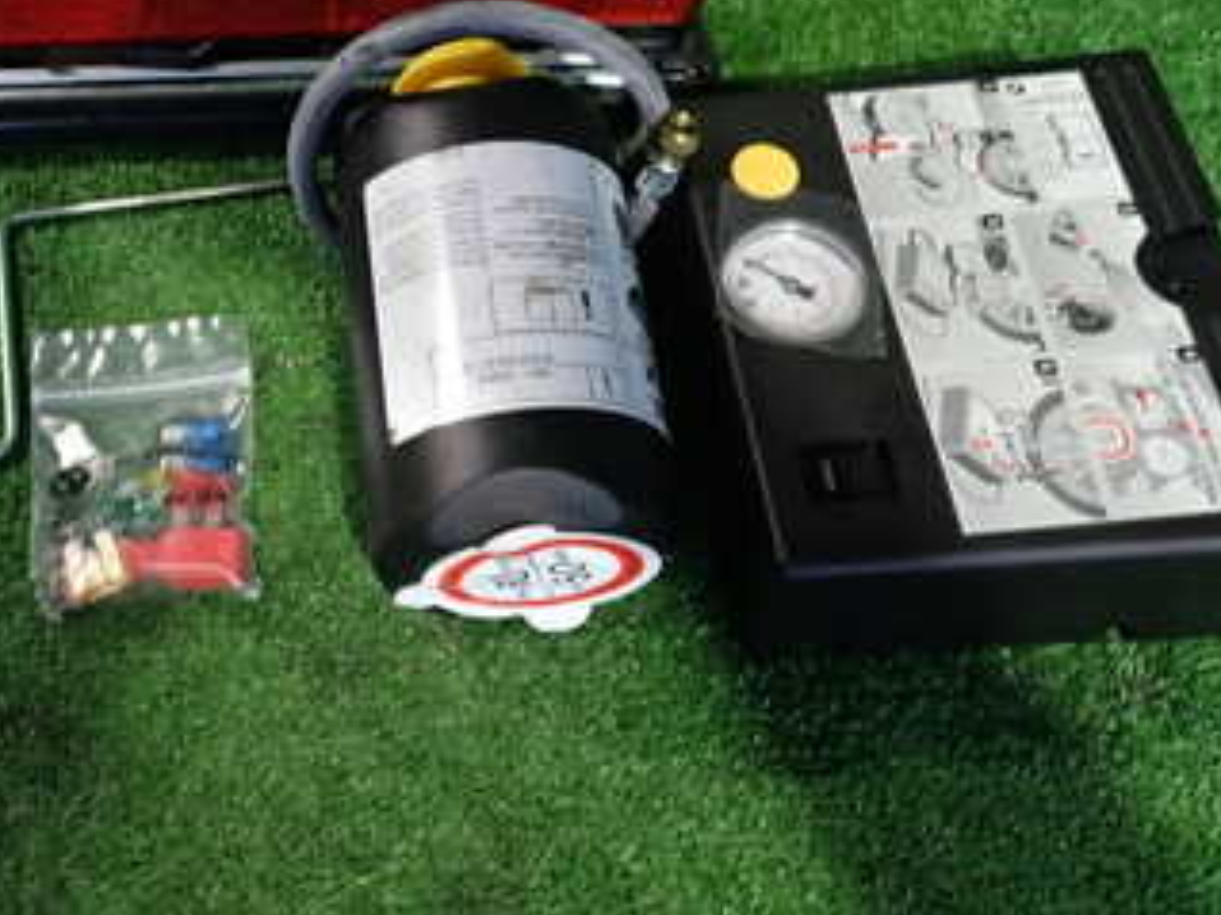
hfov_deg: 39.5
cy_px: 218
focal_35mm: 47
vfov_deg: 30.3
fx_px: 1657
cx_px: 325
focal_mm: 4.5
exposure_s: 1/30
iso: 320
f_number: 2
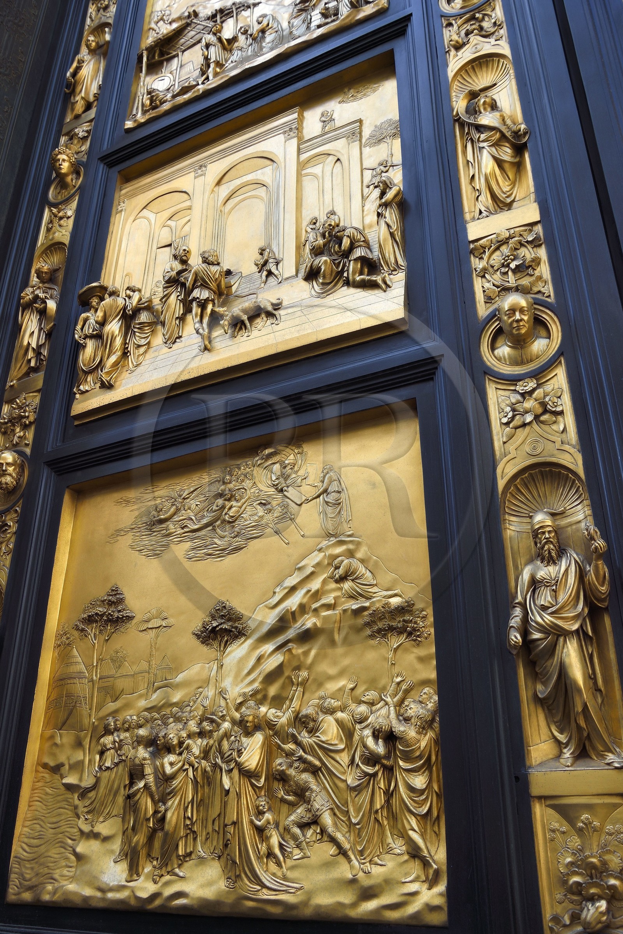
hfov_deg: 43.6
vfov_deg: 61.9
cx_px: 312
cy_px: 467
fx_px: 779
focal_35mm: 30
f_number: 10
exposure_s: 1/125
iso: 200
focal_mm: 30
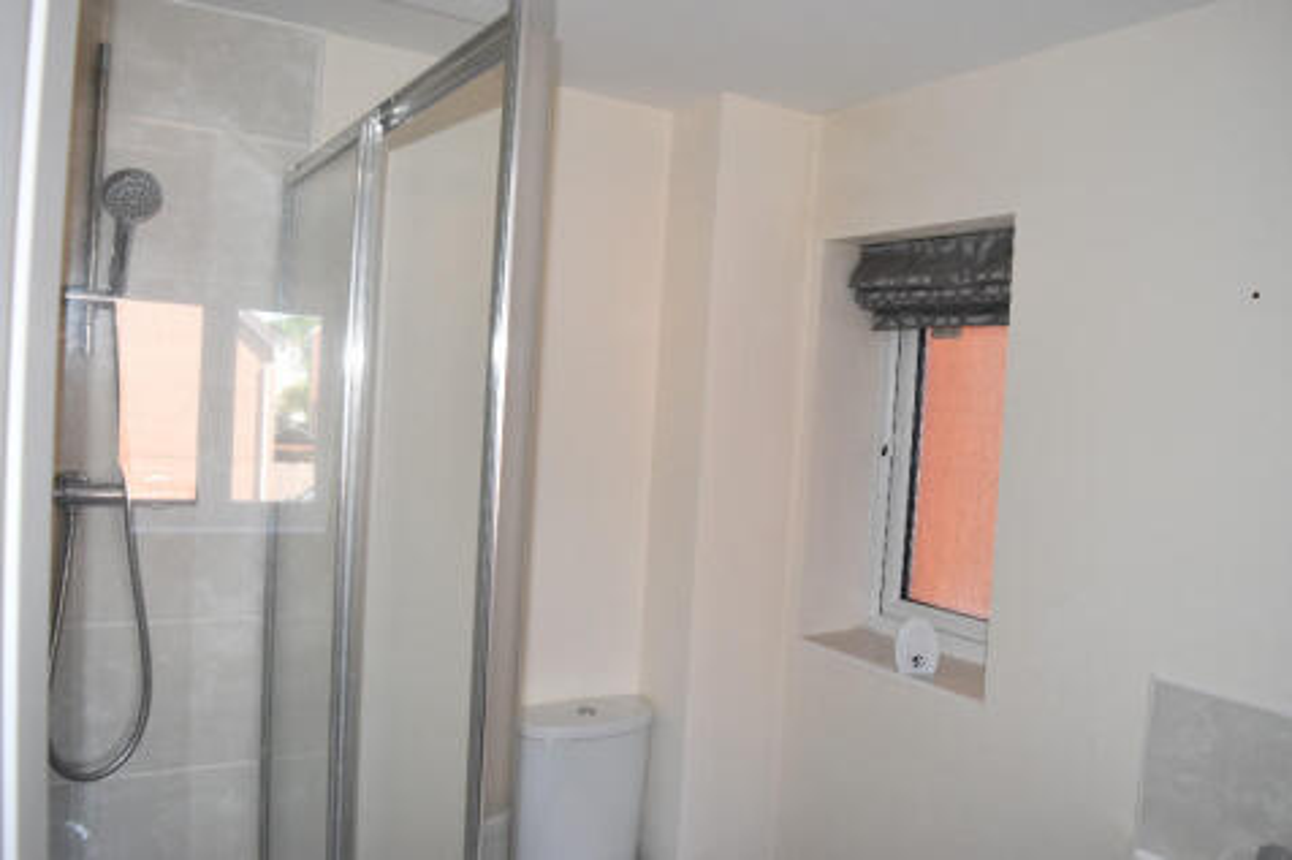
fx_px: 969
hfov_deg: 67.4
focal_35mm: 27
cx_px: 646
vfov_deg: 47.9
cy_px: 430
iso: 800
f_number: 5
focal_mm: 18
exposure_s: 1/100
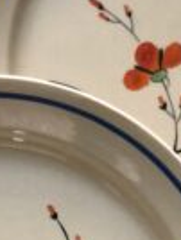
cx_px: -9
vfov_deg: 12.2
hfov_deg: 9.5
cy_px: 337
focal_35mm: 155
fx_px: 1077
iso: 125
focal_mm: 6
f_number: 2.4
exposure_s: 1/24
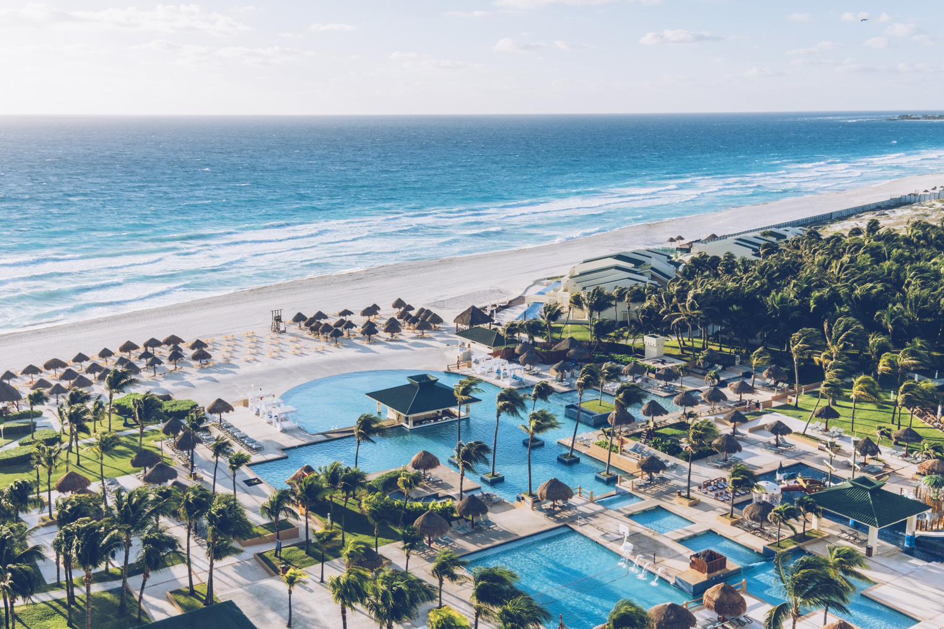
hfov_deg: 53.1
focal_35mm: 36
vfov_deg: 36.9
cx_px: 472
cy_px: 314
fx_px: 944
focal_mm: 24
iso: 640
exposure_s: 1/125
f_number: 13
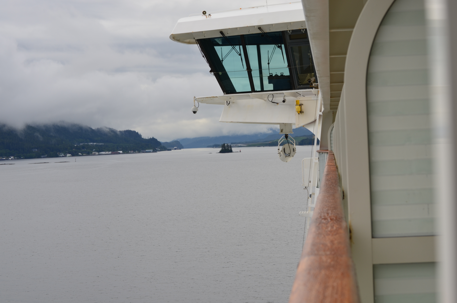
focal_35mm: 82
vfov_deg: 16.5
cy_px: 152
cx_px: 228
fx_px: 1045
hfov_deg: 24.7
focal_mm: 55
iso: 140
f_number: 11
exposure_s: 1/125
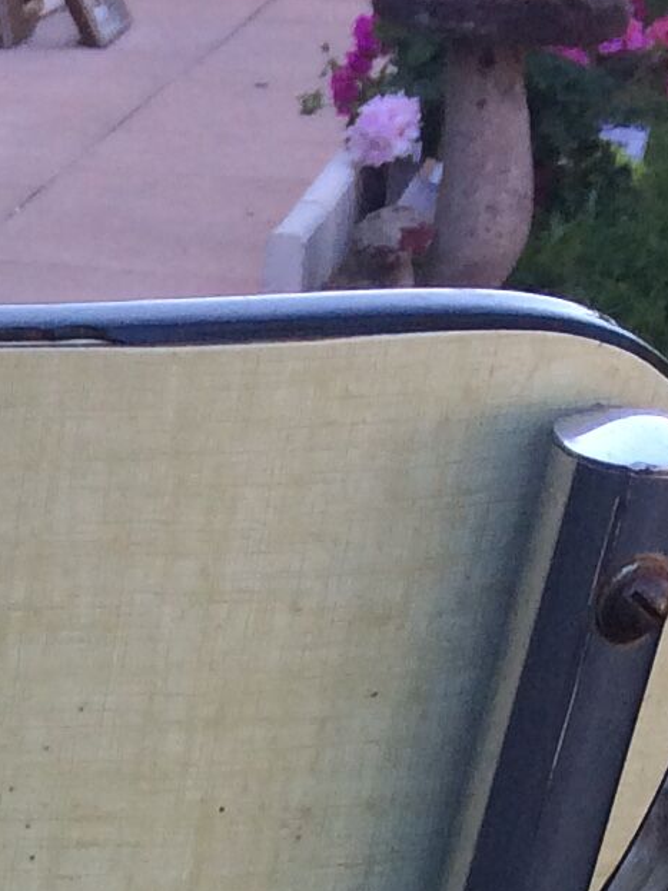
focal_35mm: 152
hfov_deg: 9.2
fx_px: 3912
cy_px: 1778
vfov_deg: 11.7
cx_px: -638
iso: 32
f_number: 2.2
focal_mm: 4.15
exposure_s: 1/215
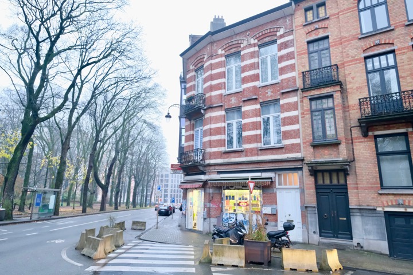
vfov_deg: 57.2
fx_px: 252
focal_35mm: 22
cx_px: 206
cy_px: 138
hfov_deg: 78.6
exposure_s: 1/30
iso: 3200
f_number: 4
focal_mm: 14.5
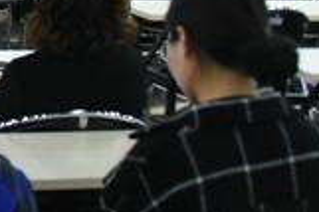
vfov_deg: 9.0
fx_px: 1310
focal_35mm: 148
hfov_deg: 11.7
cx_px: -416
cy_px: -134
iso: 6400
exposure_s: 1/320
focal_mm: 28
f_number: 3.5
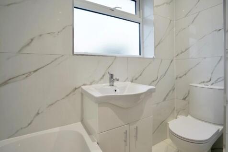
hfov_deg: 96.8
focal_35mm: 16
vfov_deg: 73.7
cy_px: 76
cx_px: 114
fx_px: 101
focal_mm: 16
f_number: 4
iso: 100
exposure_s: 1/60
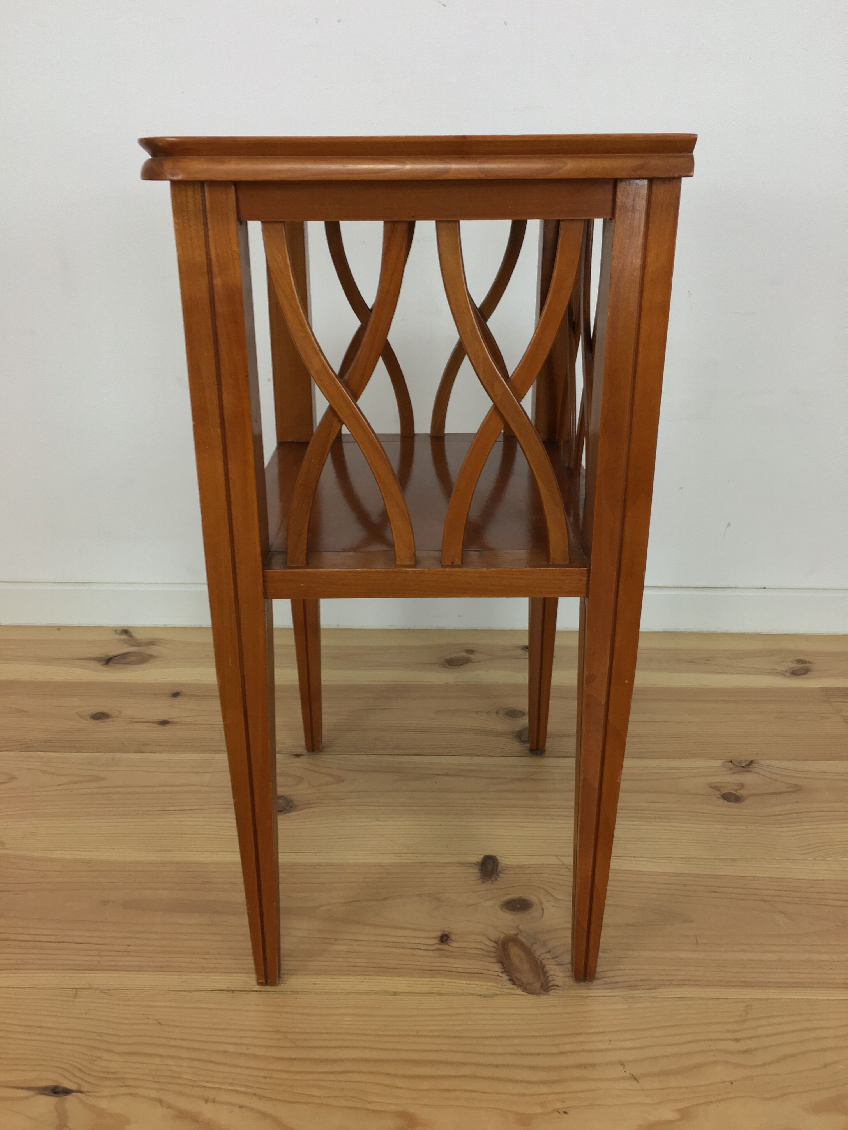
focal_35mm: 29
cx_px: 424
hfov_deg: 48.2
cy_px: 565
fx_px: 947
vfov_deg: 61.7
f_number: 2.2
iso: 40
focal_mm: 4.15
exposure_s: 1/33
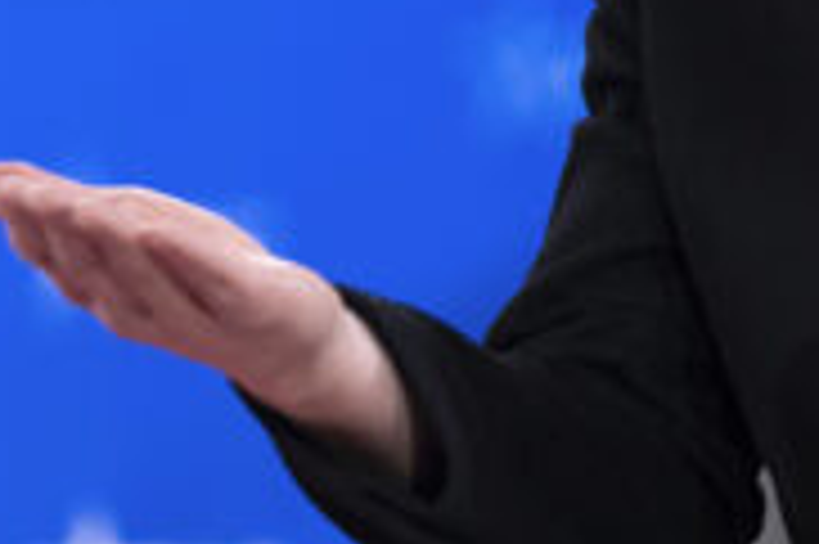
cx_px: 1177
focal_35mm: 497
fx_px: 11296
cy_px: -148
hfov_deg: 4.1
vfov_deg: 2.8
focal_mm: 147
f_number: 3.5
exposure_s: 1/320
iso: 640
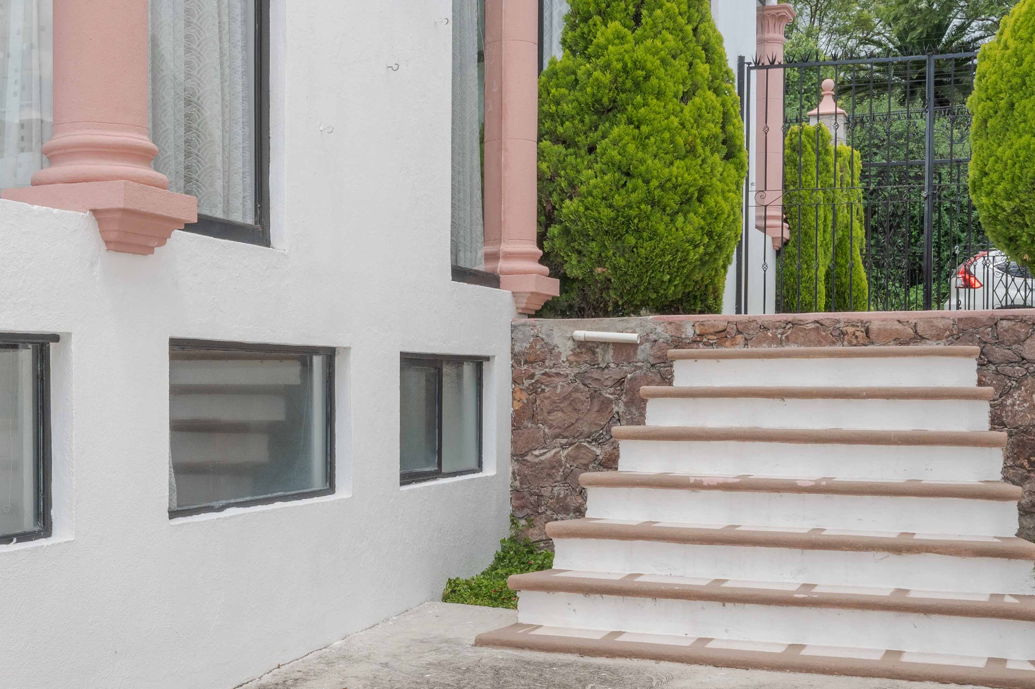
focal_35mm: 51
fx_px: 1465
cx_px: 347
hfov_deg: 38.5
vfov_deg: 26.4
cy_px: 426
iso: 400
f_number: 22
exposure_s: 1/60
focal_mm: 27
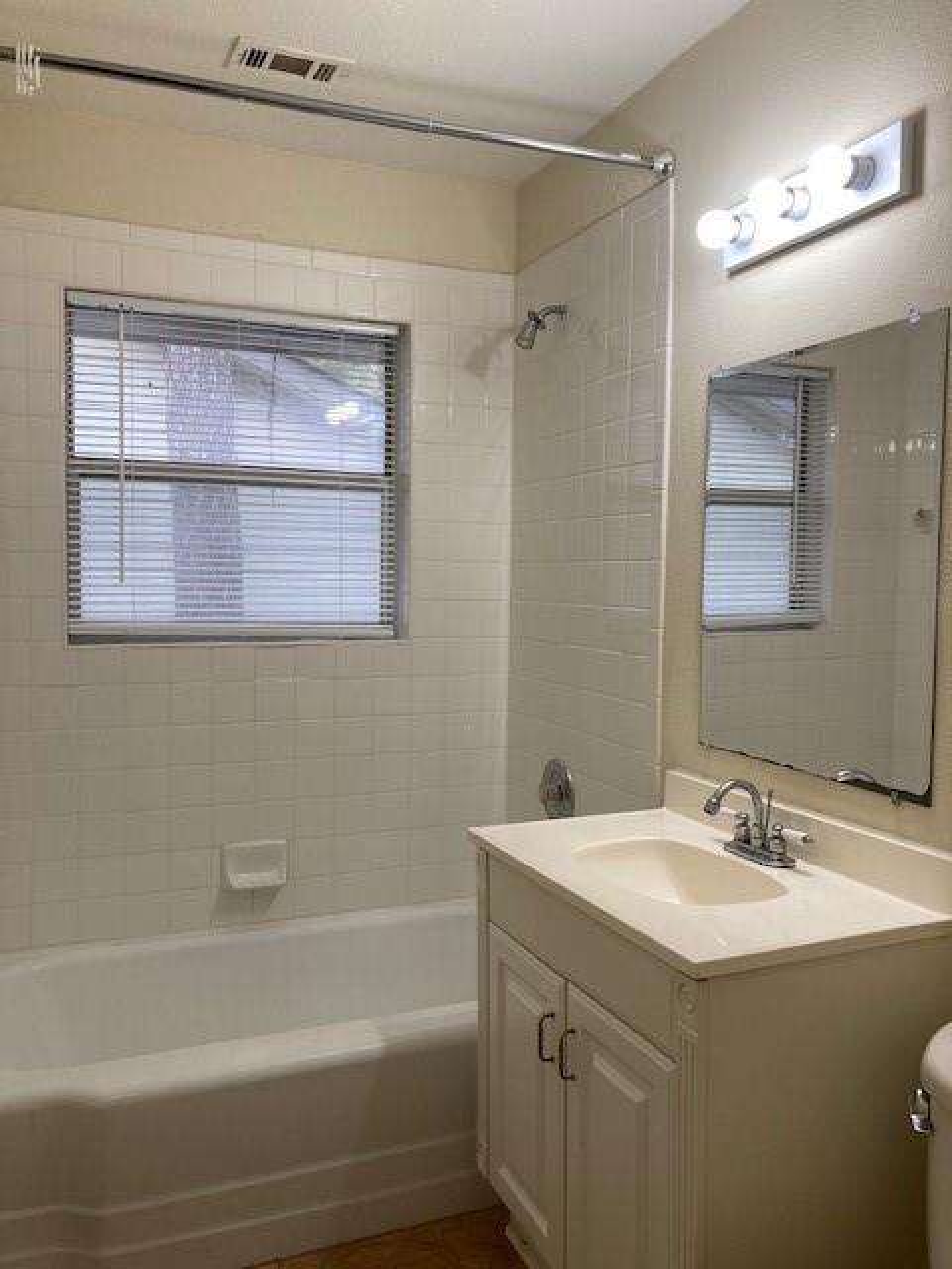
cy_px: 634
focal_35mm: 28
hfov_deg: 49.7
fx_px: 1027
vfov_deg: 63.4
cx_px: 476
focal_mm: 3.99
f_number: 1.8
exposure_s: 1/120
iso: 40
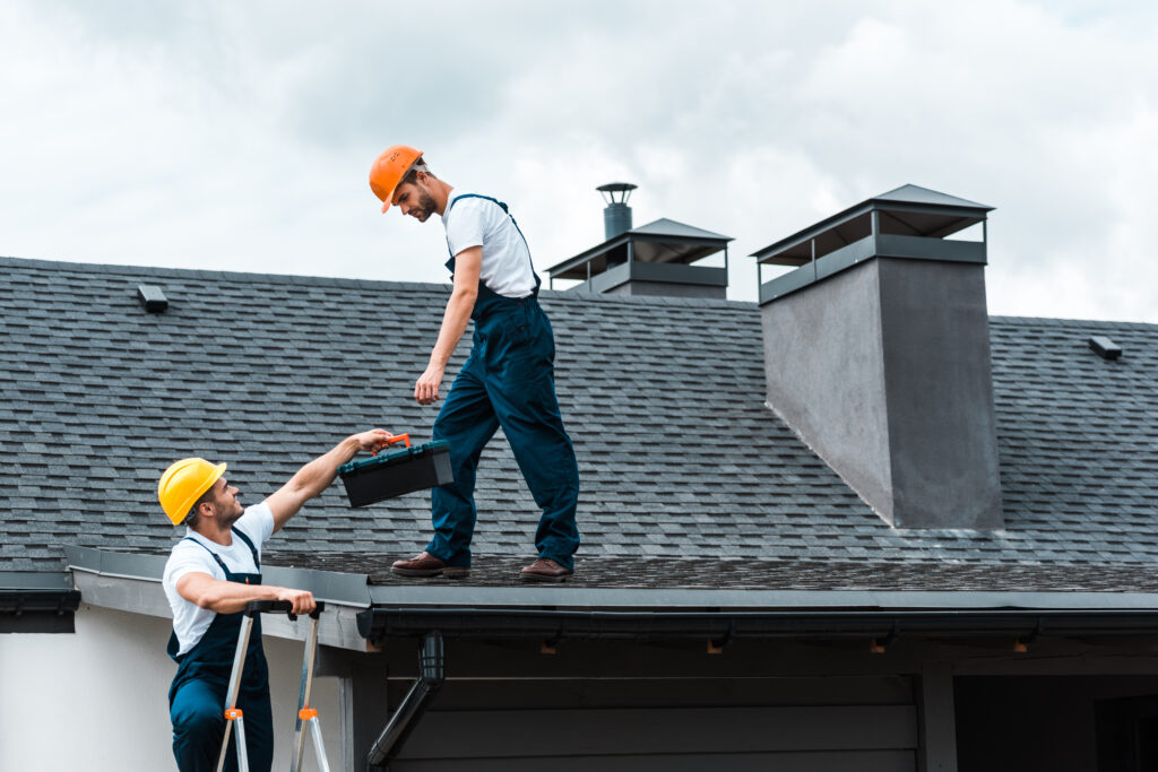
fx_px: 2734
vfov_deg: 16.1
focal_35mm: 85
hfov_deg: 23.9
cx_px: 579
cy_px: 386
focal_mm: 85
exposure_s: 1/1000
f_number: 3.5
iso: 100
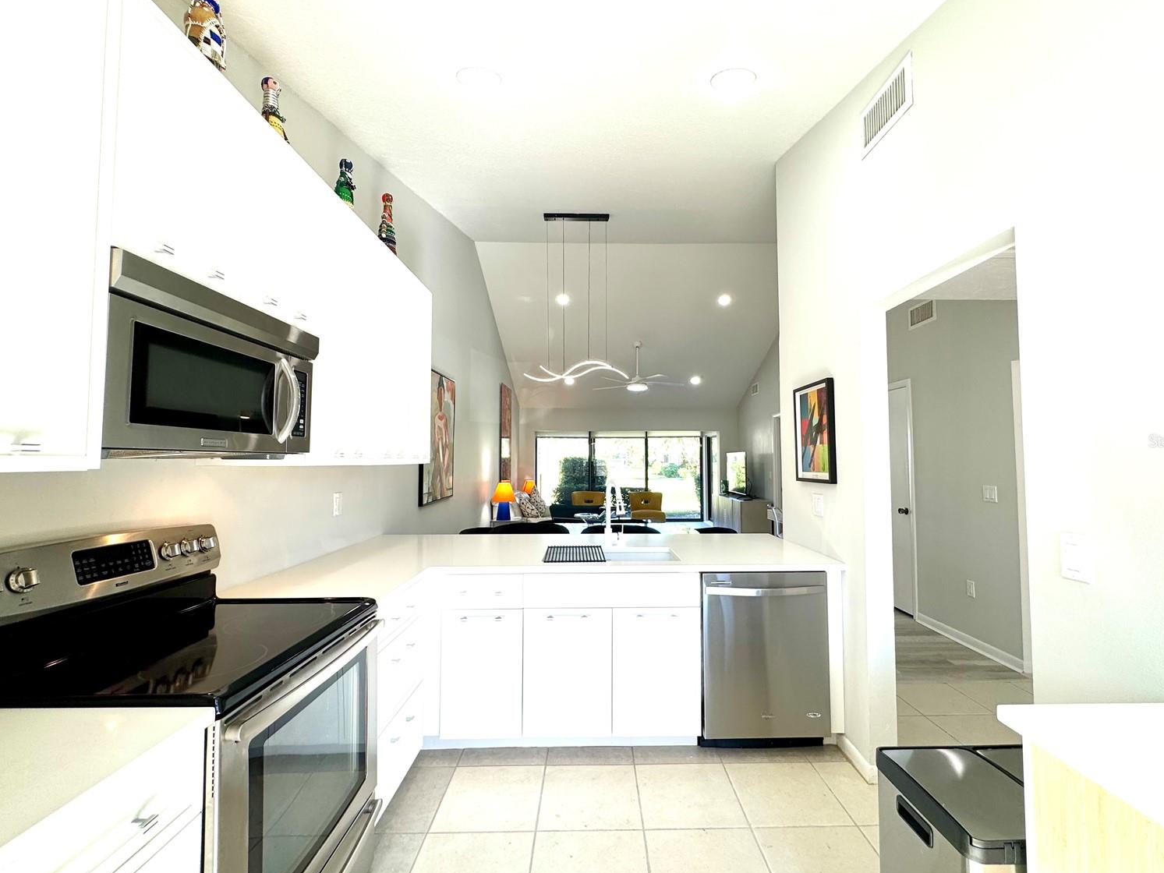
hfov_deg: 98.1
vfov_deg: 81.8
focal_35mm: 15
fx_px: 504
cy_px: 440
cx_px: 599
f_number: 2.2
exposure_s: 1/133
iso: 40
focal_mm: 2.22
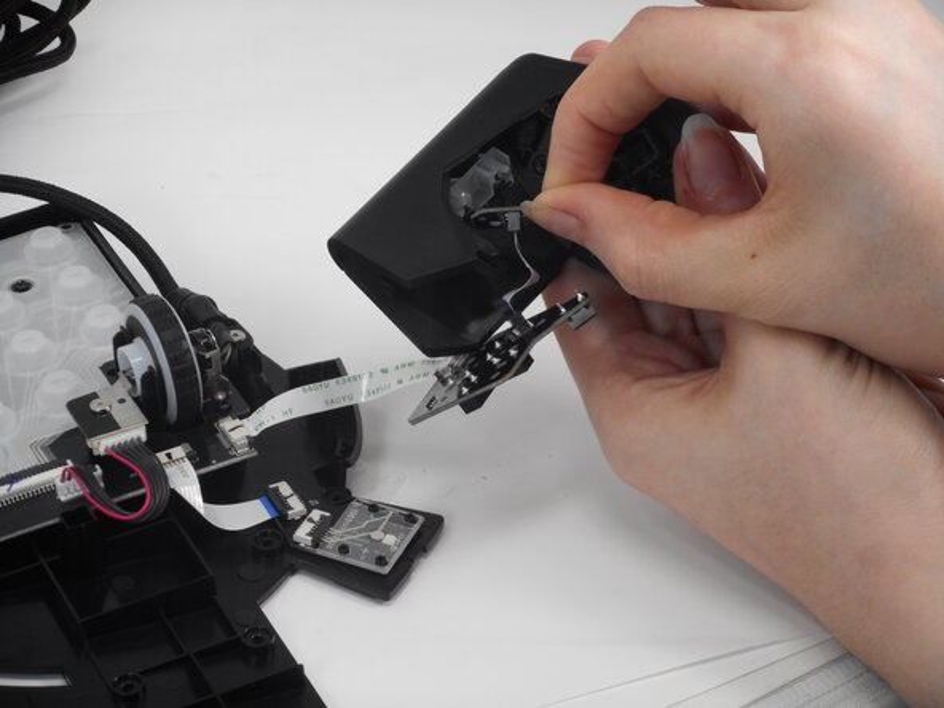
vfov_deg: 12.7
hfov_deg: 16.8
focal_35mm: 117
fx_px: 3191
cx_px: 472
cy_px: 354
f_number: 5.9
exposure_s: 1/60
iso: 140
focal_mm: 20.9
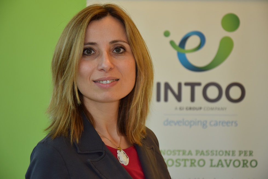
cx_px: 134
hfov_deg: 18.2
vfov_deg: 12.2
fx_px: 838
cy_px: 90
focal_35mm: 112
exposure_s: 1/80
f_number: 5.3
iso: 400
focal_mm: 75
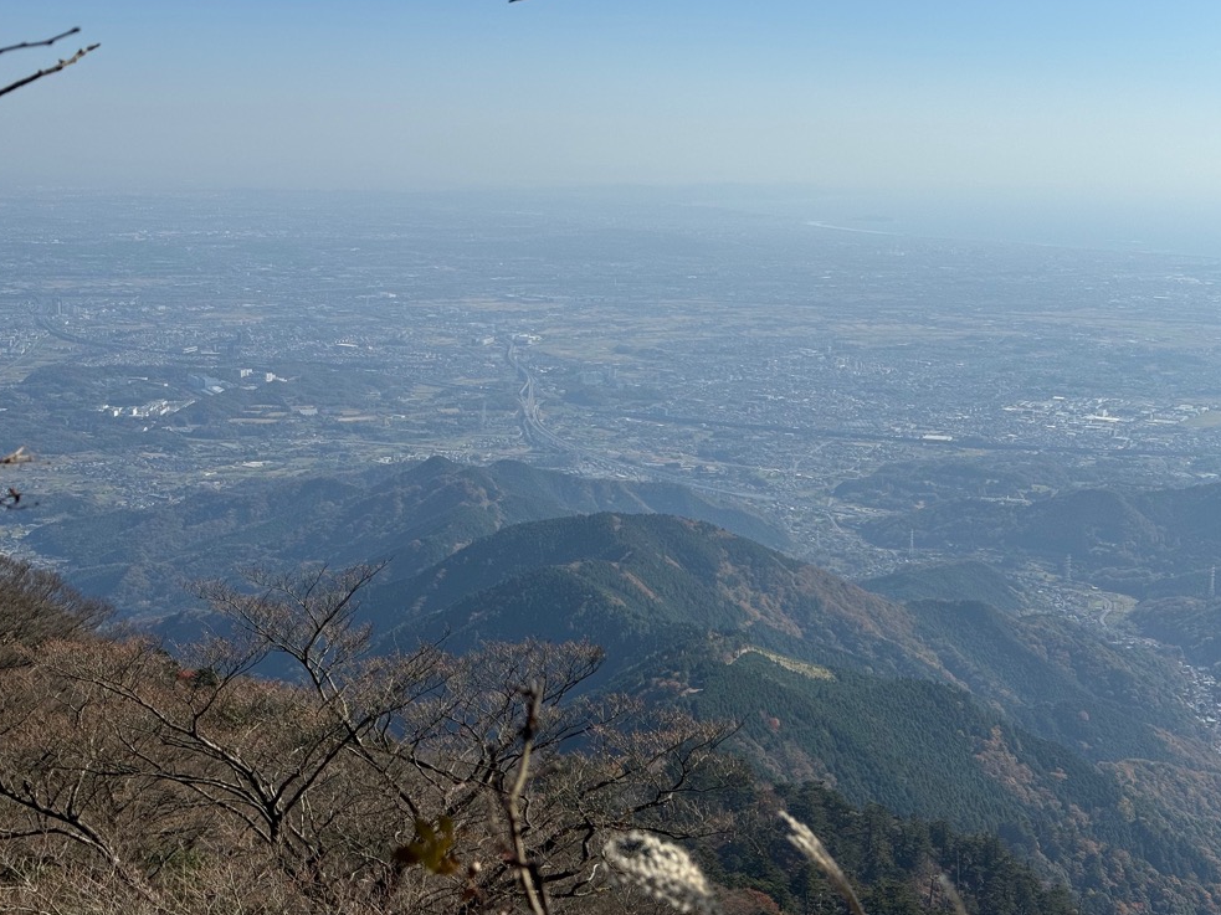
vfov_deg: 29.1
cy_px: 446
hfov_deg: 38.2
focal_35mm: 50
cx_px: 619
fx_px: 1763
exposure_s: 1/7092
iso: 64
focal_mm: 6.86
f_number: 1.78
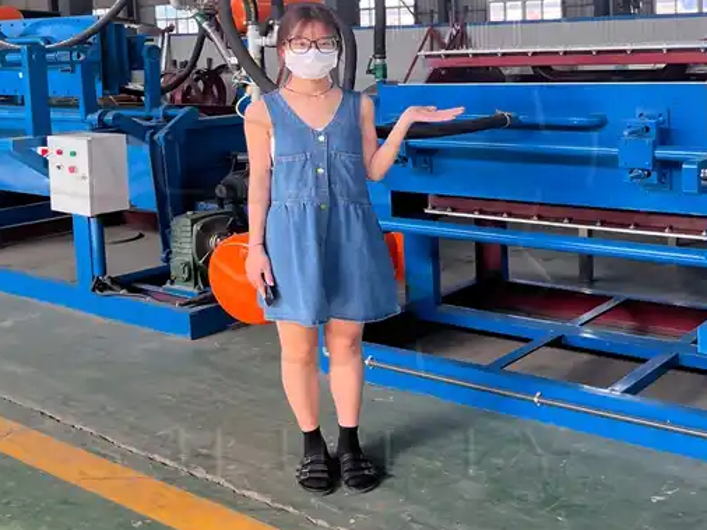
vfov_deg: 38.2
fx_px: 755
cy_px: 176
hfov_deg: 50.1
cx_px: 321
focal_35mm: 37
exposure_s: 1/121
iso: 50
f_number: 1.6
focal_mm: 5.1
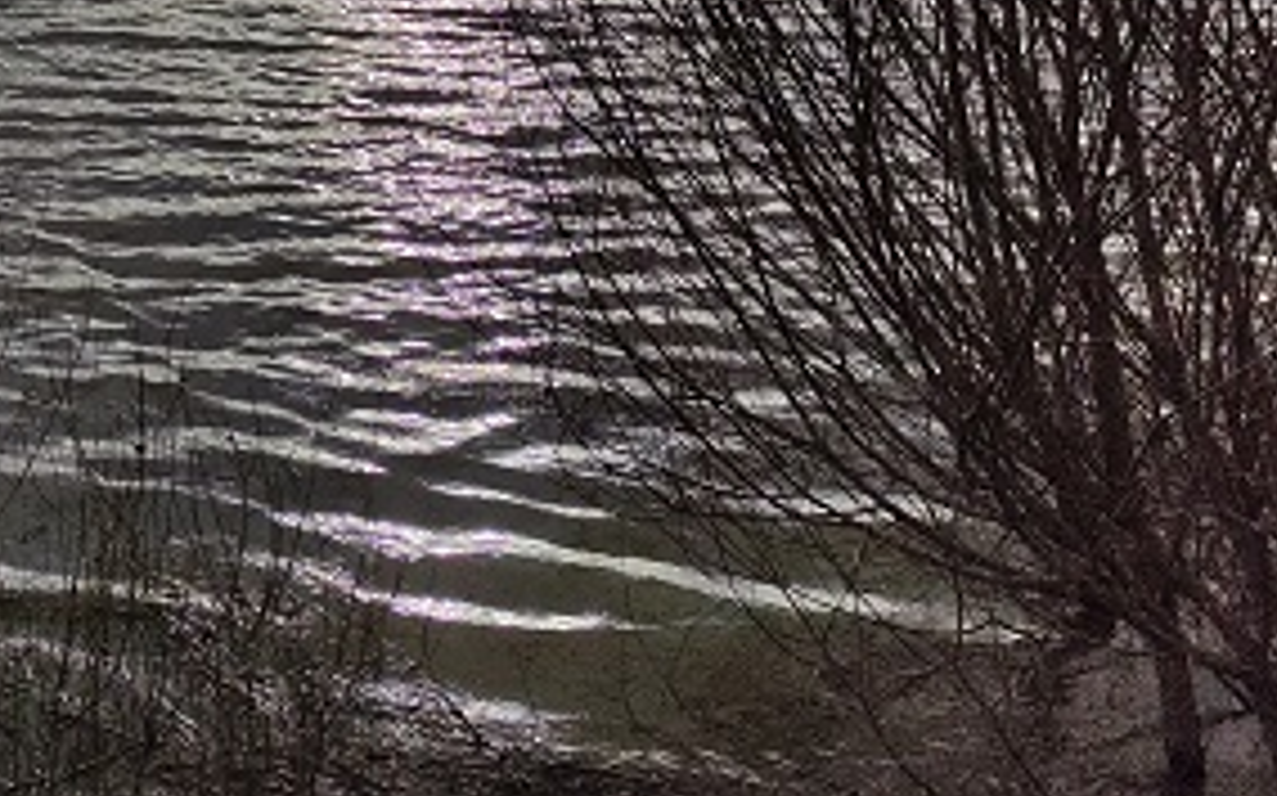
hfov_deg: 33.8
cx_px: 63
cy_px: -135
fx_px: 1947
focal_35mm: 56
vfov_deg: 21.6
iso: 100
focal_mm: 5.43
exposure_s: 1/6177
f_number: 1.89
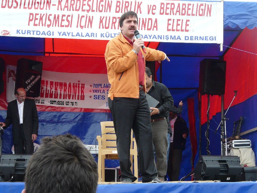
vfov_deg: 14.5
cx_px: 128
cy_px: 96
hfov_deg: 19.3
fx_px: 757
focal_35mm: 102
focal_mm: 10.5
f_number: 4
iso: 100
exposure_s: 1/200
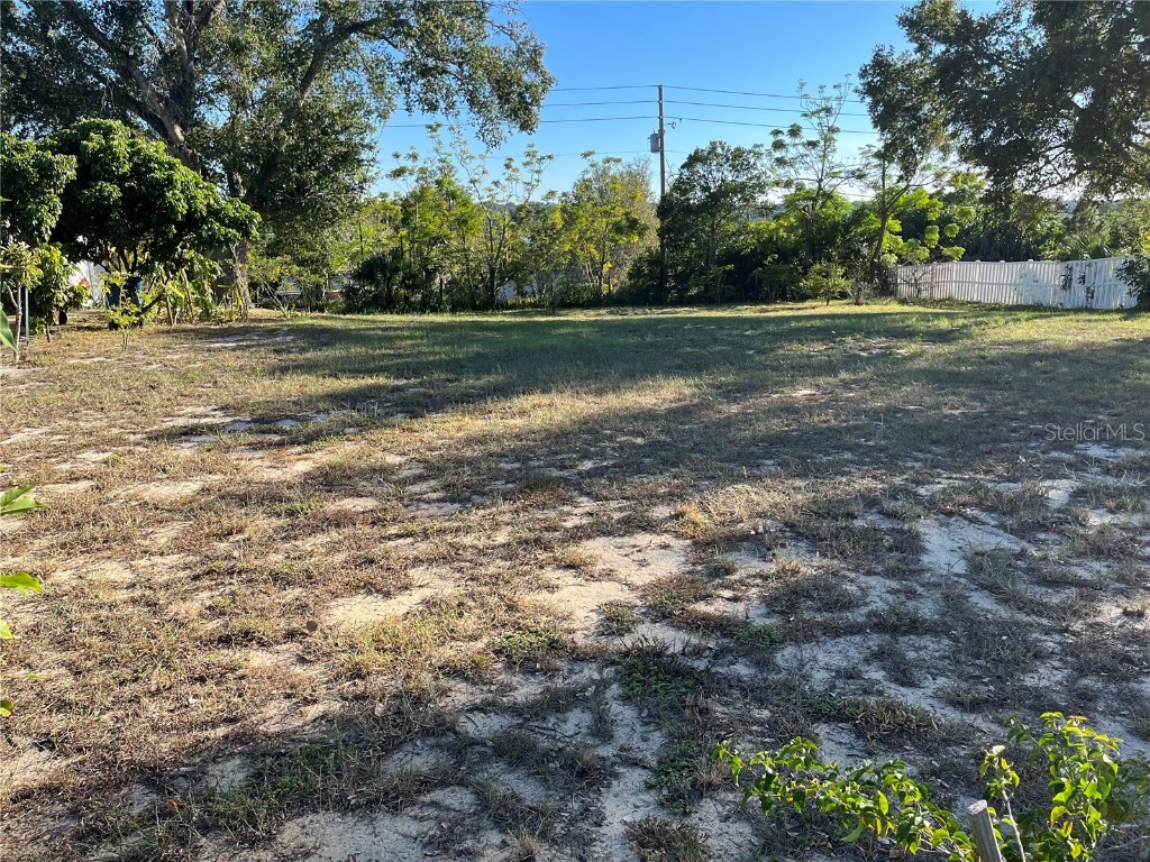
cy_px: 431
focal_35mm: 26
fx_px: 864
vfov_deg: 53.1
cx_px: 575
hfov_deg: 67.3
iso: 50
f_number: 1.6
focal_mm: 5.1
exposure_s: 1/1175
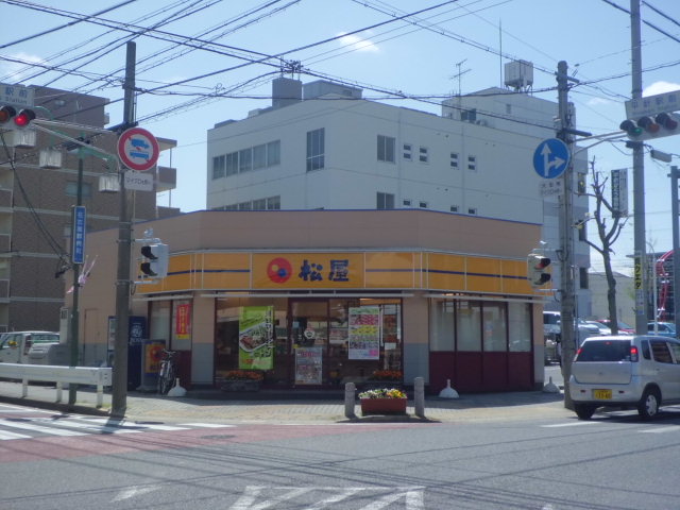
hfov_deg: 40.4
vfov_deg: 30.9
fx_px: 923
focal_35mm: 47
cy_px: 255
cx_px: 340
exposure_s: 1/1000
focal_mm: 8.3
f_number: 3.4
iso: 64
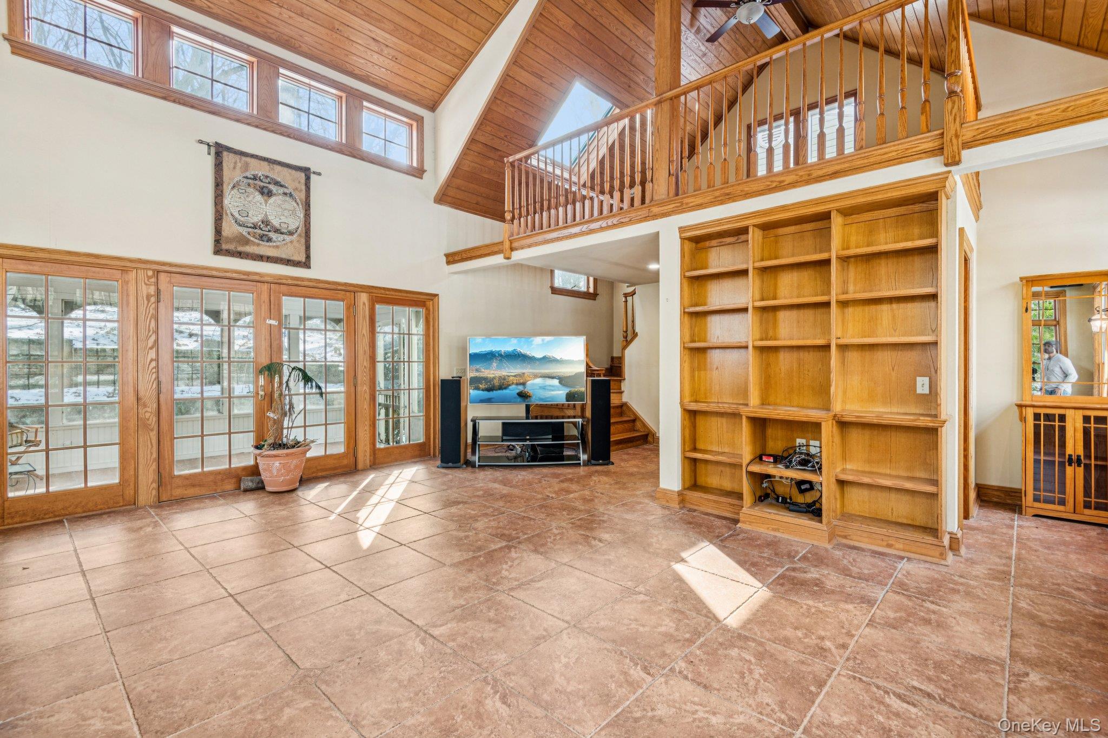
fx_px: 492
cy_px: 369
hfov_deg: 96.7
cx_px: 554
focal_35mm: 16
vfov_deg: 73.7
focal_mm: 16
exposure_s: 1/10
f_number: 8
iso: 400
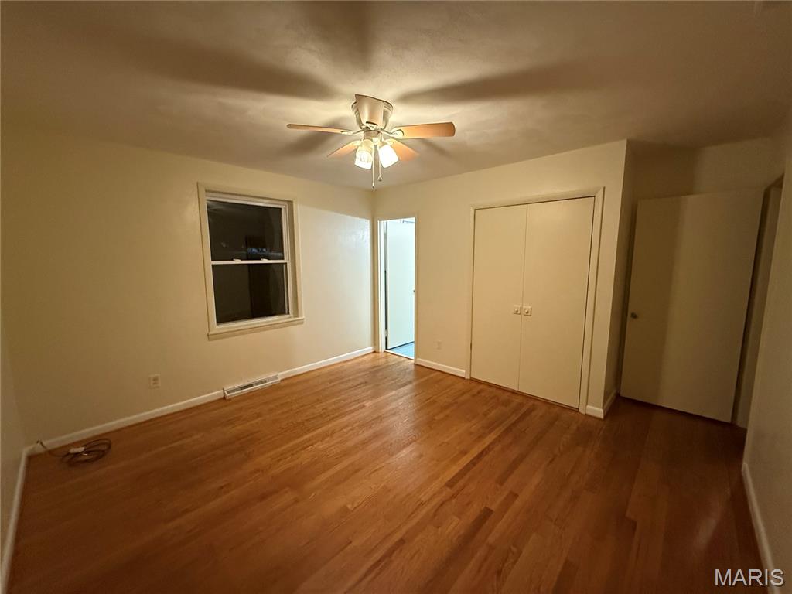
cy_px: 297
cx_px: 396
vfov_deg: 85.7
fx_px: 320
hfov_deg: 102.1
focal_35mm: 14
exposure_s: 1/60
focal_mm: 2.22
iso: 800
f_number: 2.2
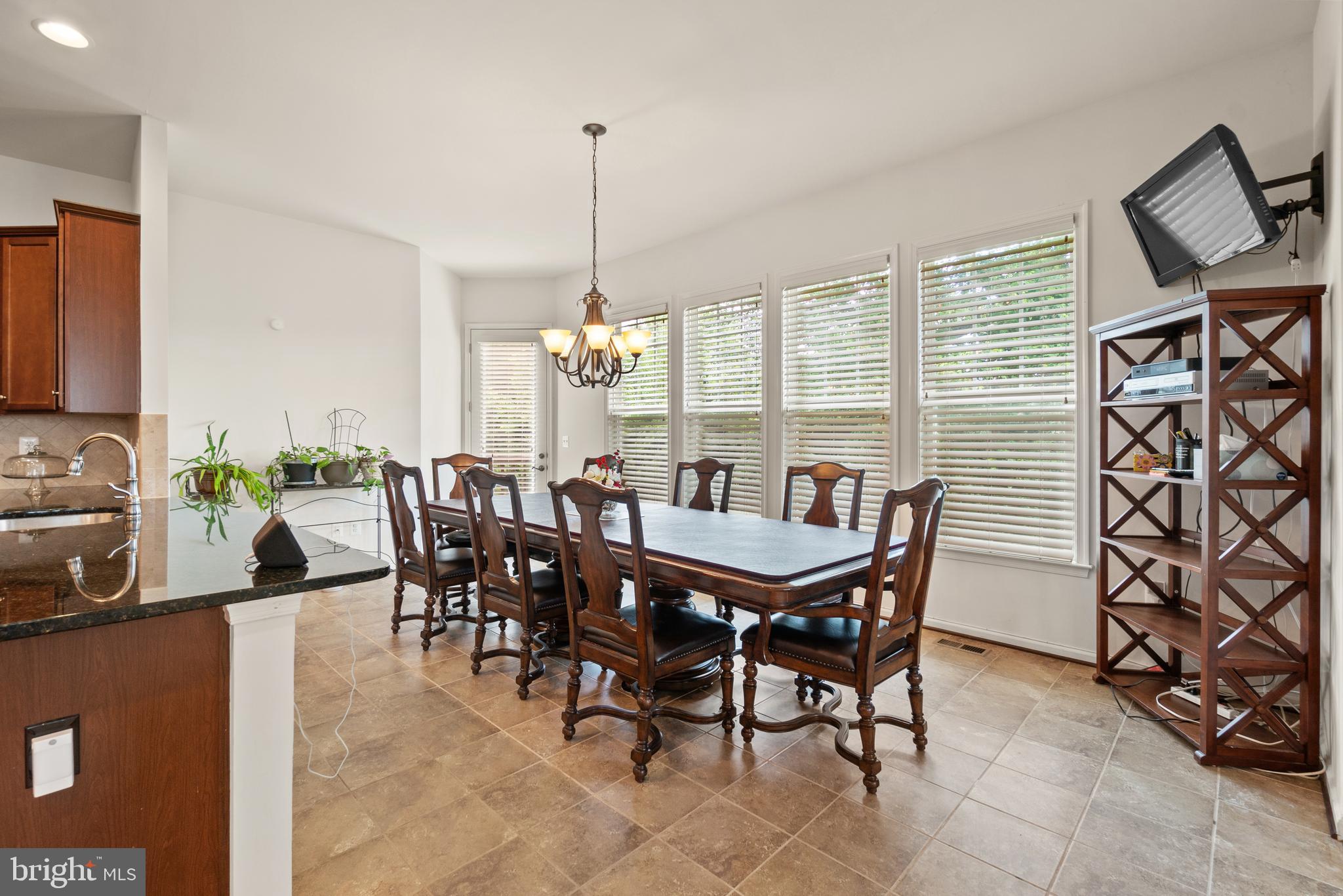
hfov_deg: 100.4
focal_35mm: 15
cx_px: 672
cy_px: 448
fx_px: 560
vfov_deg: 77.3
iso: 100
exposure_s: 1/1.25
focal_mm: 10
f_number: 8
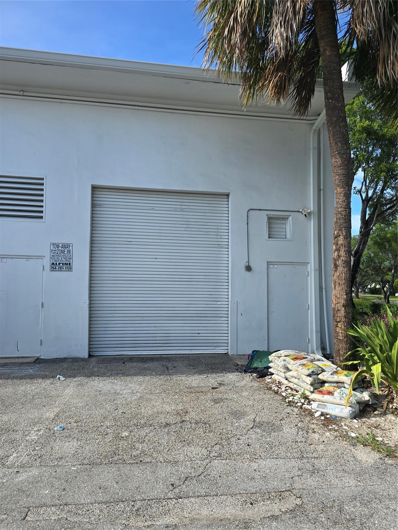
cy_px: 265
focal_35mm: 23
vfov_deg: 73.9
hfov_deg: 58.9
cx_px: 199
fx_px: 353
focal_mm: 6.3
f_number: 1.7
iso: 12
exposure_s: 1/467
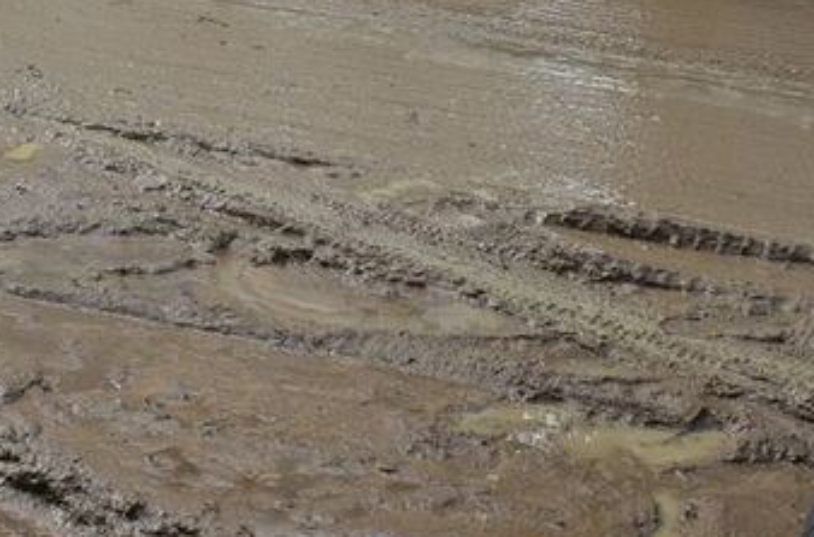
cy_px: -102
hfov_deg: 26.0
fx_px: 1623
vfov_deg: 17.9
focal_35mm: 72
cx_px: -87
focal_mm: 18
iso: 200
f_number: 7.1
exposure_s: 1/200
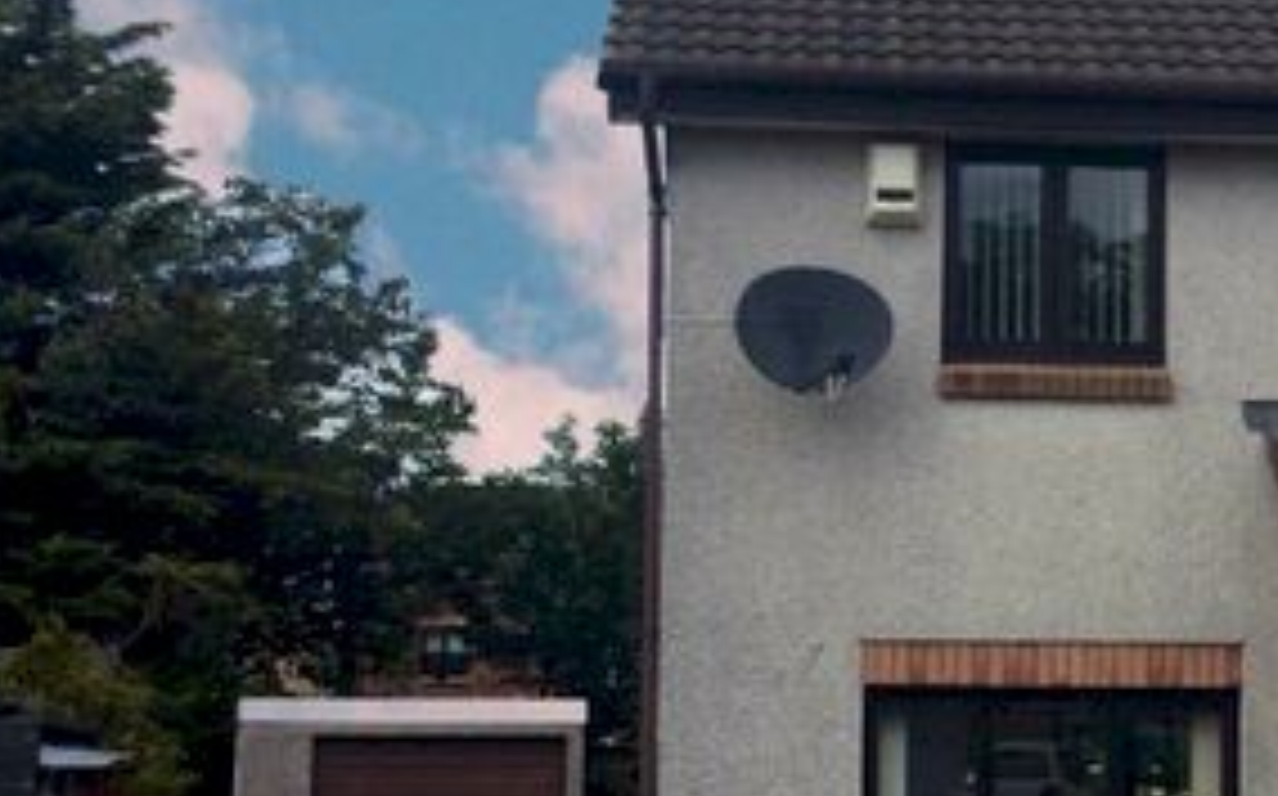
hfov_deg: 25.1
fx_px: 2819
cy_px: 483
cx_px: 1030
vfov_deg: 16.1
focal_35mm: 81
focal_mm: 3.3
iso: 25
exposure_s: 1/2092
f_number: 2.4
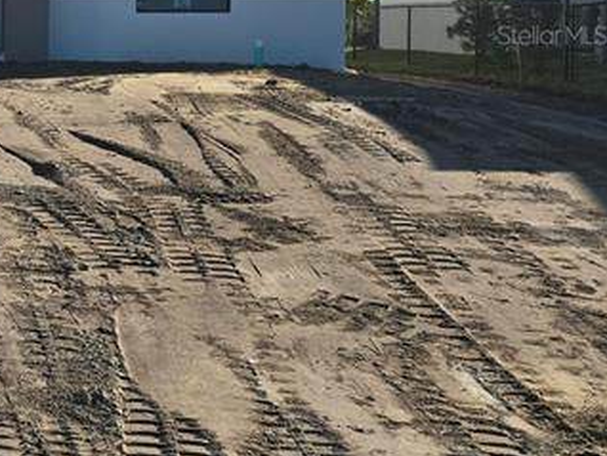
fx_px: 1299
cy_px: 34
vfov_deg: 19.5
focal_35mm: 74
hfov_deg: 21.1
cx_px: -365
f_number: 1.7
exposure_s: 1/876
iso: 12
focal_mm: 6.3
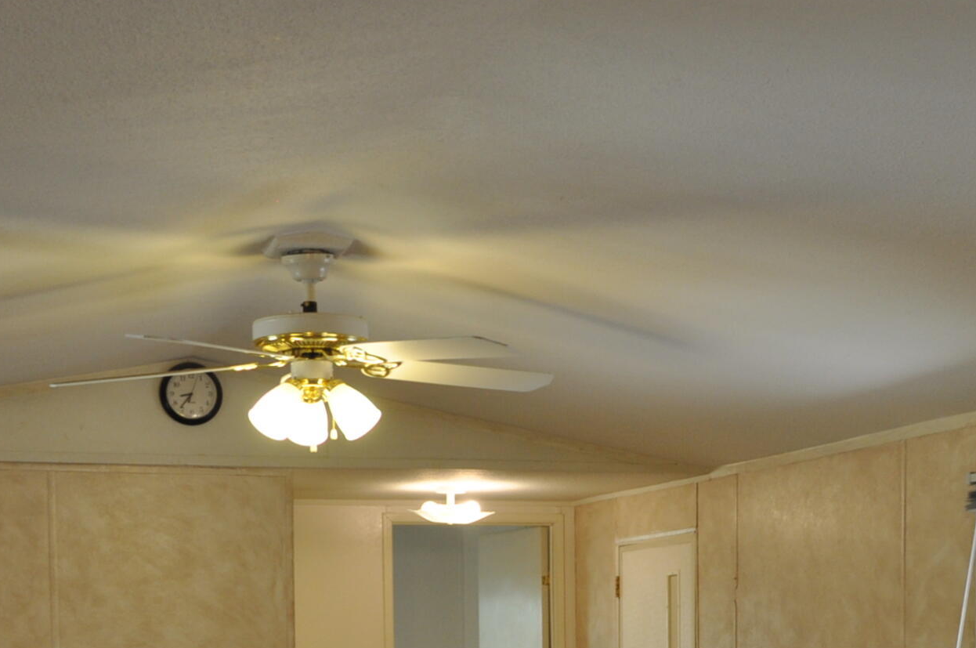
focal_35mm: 65
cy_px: 713
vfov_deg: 19.9
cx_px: 565
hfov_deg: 30.9
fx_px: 1760
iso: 400
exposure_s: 1/60
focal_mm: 18
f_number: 4
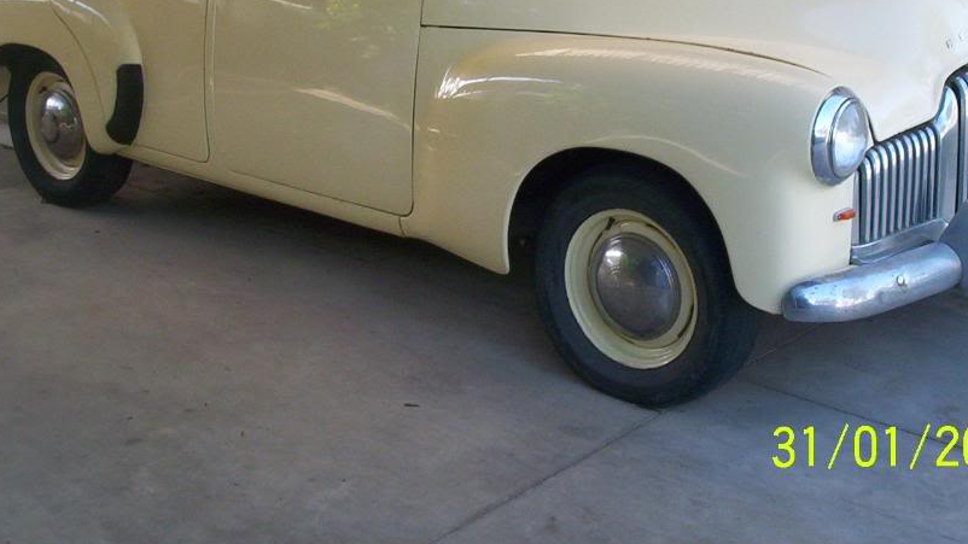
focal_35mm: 53
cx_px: 486
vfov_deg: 22.3
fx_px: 1360
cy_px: 96
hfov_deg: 39.2
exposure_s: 1/71.6
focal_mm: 4.99
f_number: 4.5
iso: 100
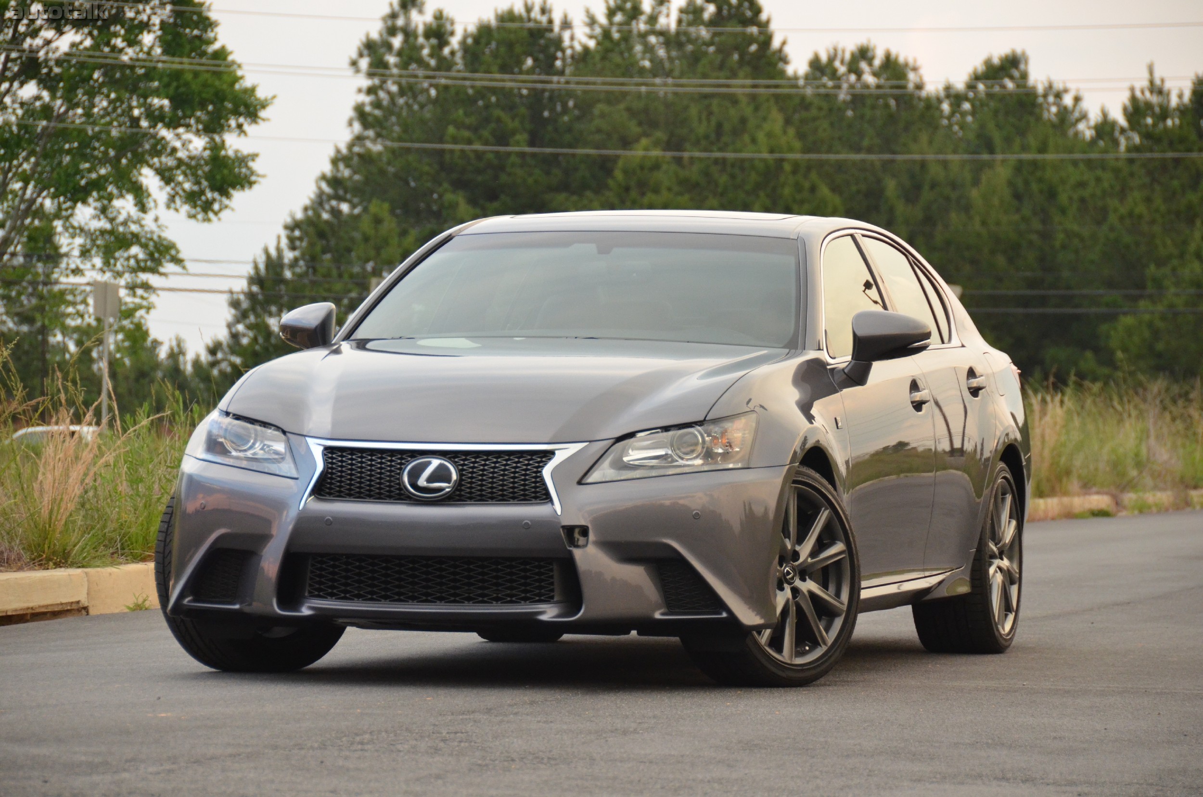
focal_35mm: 180
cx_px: 602
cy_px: 398
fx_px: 6003
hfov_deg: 11.4
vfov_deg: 7.6
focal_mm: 120
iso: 1600
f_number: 5.3
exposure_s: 1/500
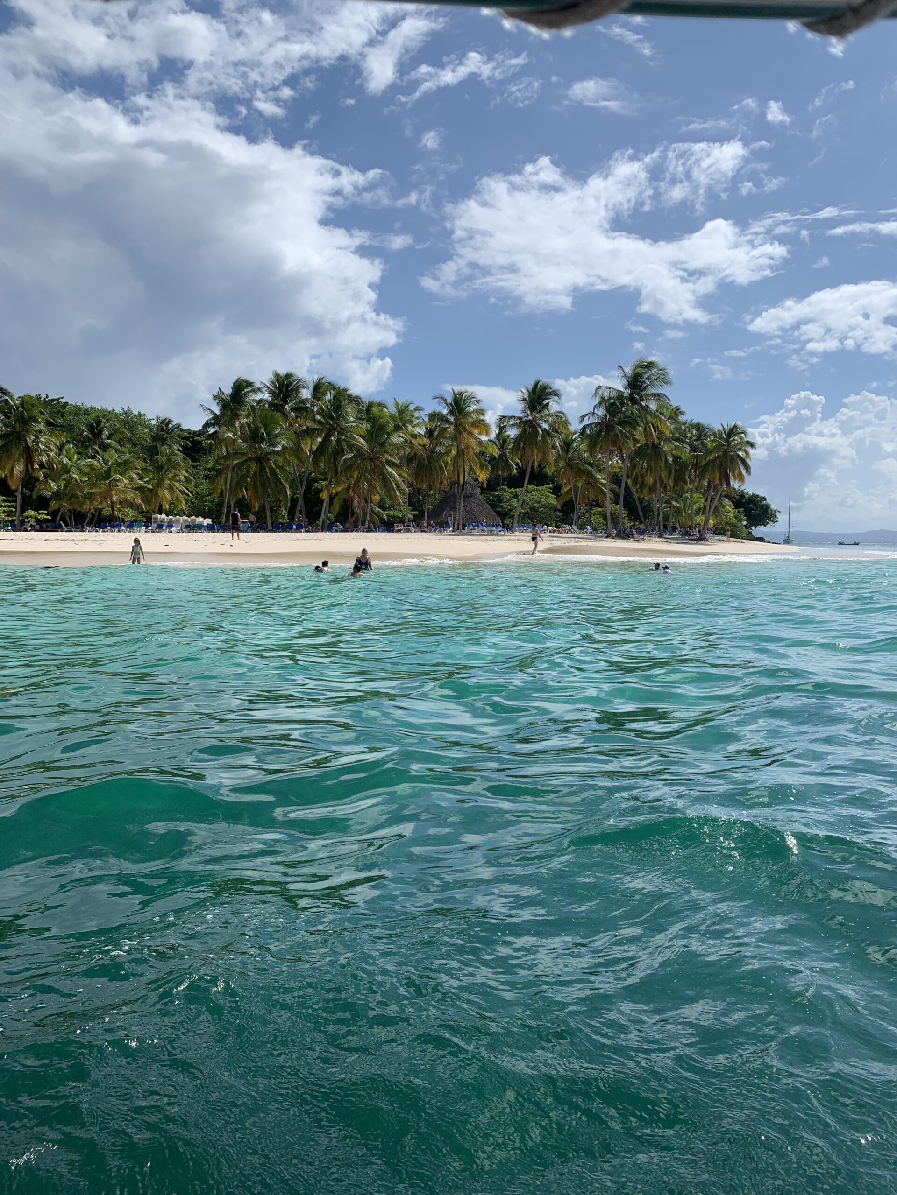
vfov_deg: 67.3
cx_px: 448
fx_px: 898
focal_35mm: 26
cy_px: 598
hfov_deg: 53.1
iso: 25
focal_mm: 4.25
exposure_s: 1/5405
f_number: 1.8
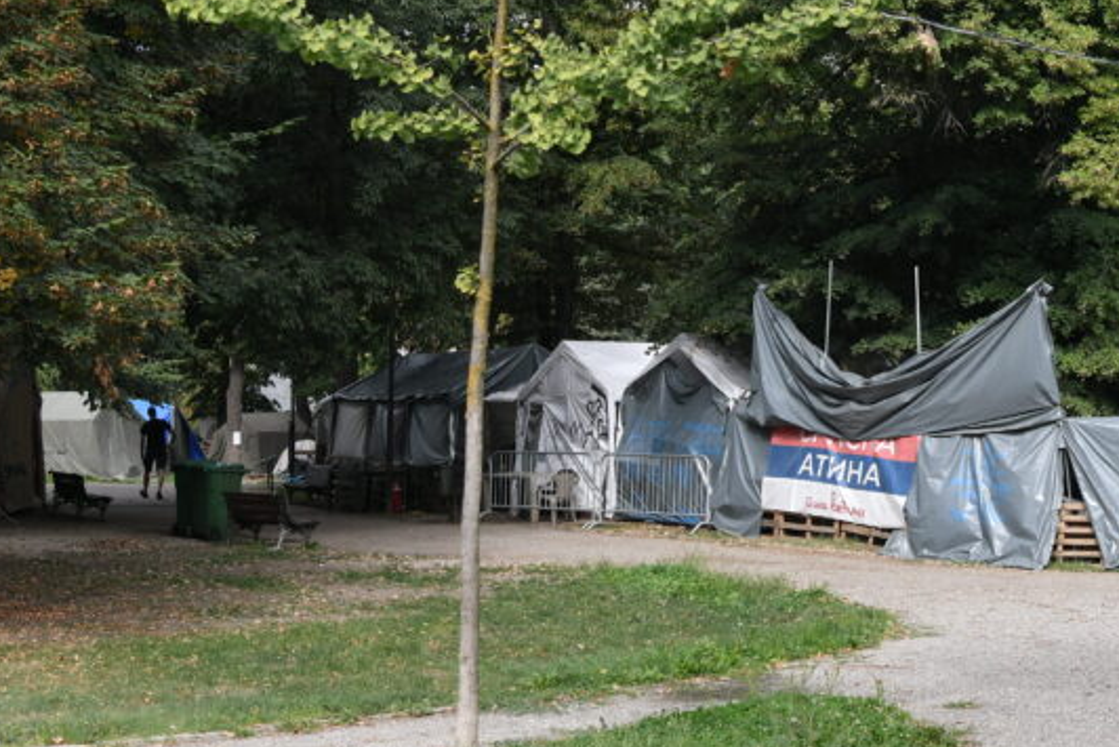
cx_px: 917
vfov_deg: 17.7
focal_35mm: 77
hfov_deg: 25.8
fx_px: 2394
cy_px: 214
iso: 320
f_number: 5.6
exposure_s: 1/1000
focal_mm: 40
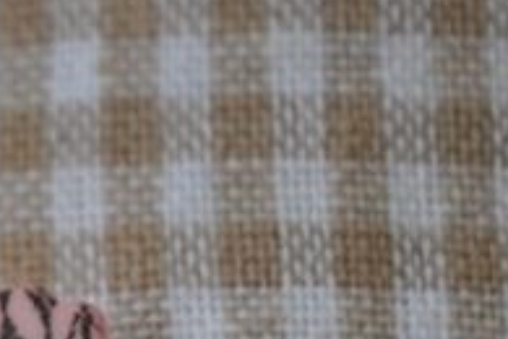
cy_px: 426
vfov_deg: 4.5
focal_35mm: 307
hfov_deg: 6.7
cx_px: -154
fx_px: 4332
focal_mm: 50
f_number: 5.6
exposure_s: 1/60
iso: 720
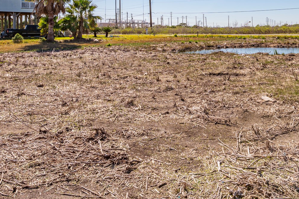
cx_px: 203
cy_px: 28
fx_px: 307
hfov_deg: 50.9
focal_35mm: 37
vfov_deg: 34.3
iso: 100
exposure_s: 1/160
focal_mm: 17
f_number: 10
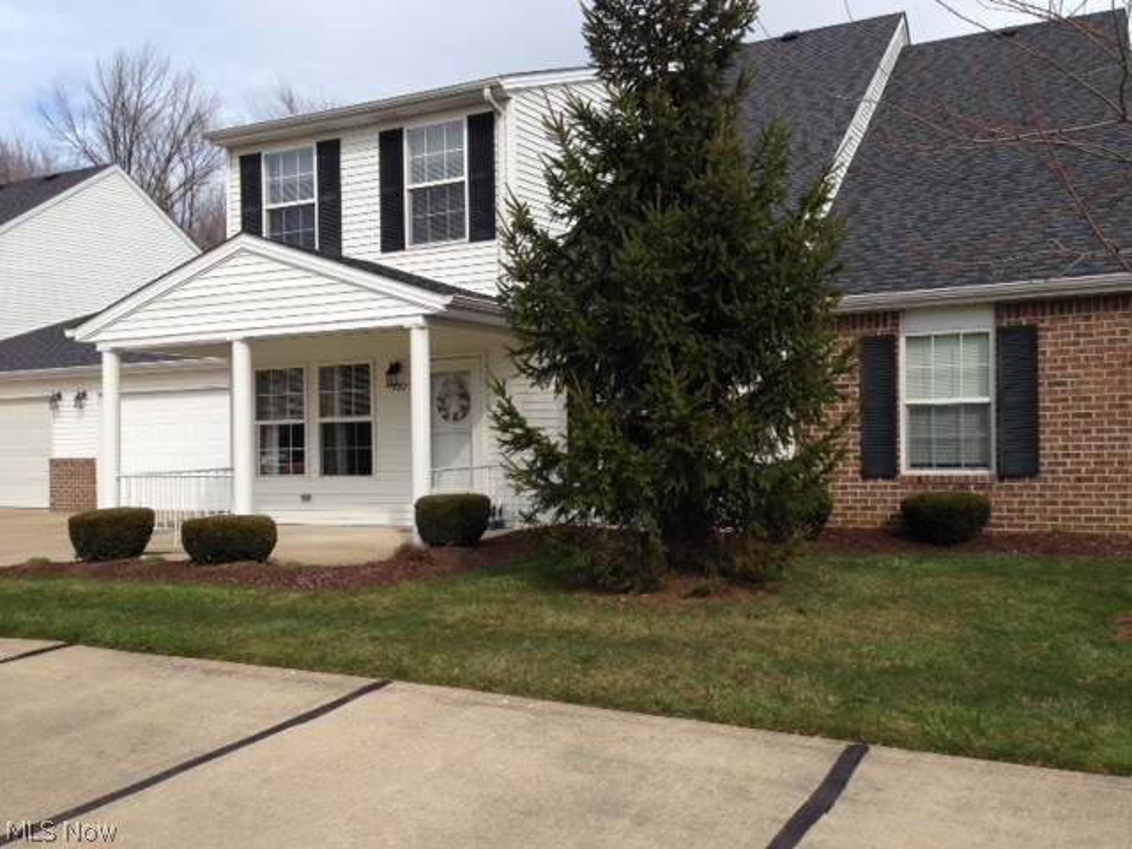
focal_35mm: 33
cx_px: 566
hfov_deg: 55.4
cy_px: 424
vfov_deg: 42.9
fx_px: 1079
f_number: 2.4
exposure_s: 1/1550
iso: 50
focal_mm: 4.12
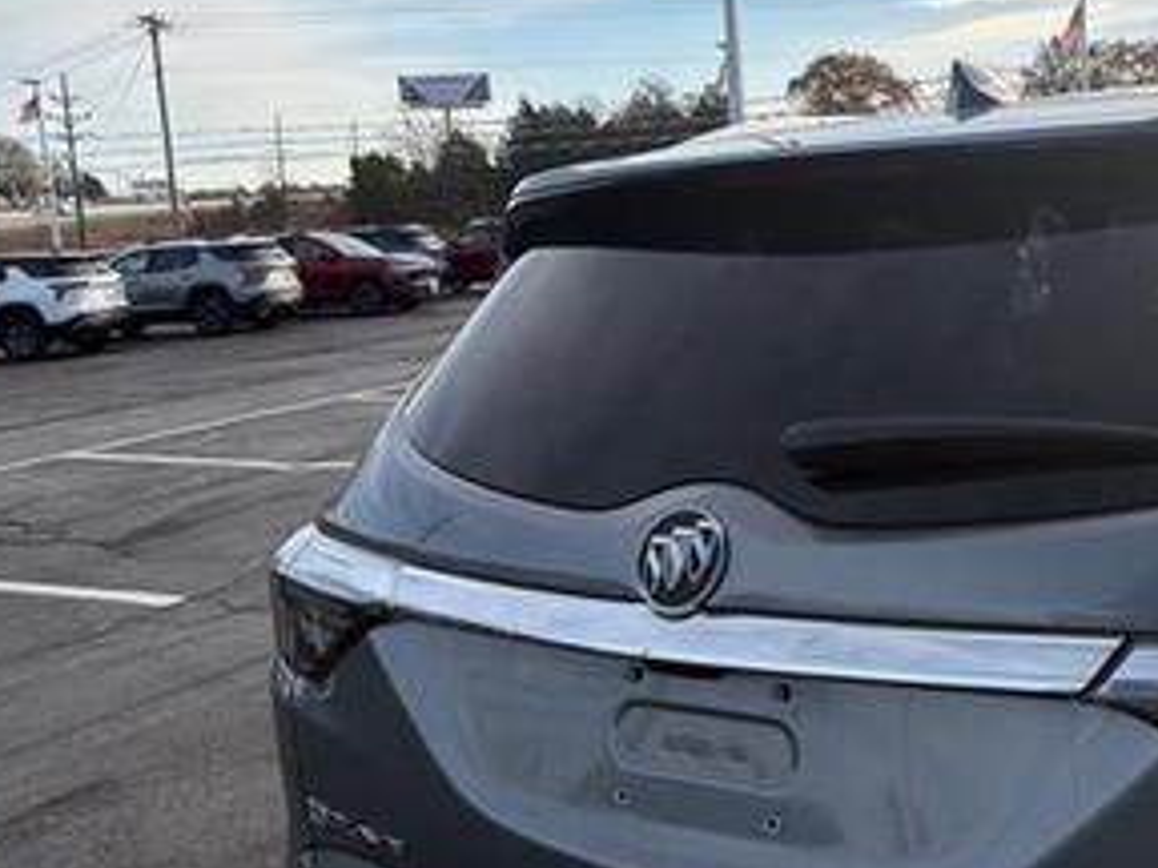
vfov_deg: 34.3
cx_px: 828
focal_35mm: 42
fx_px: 1405
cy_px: 378
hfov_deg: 43.7
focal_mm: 6.76
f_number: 1.78
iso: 125
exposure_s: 1/3953
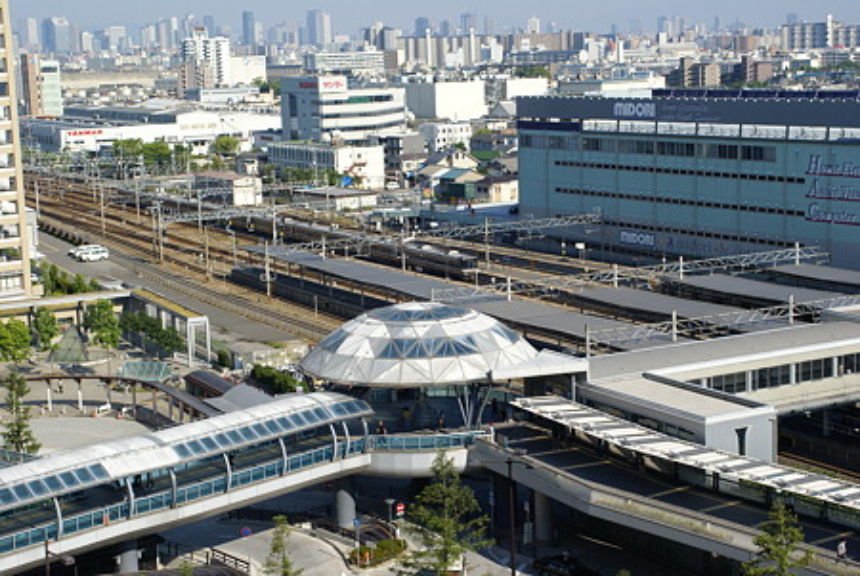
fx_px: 1435
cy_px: 288
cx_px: 430
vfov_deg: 22.7
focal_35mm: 60
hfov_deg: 33.4
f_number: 13
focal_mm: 40
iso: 400
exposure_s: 1/500
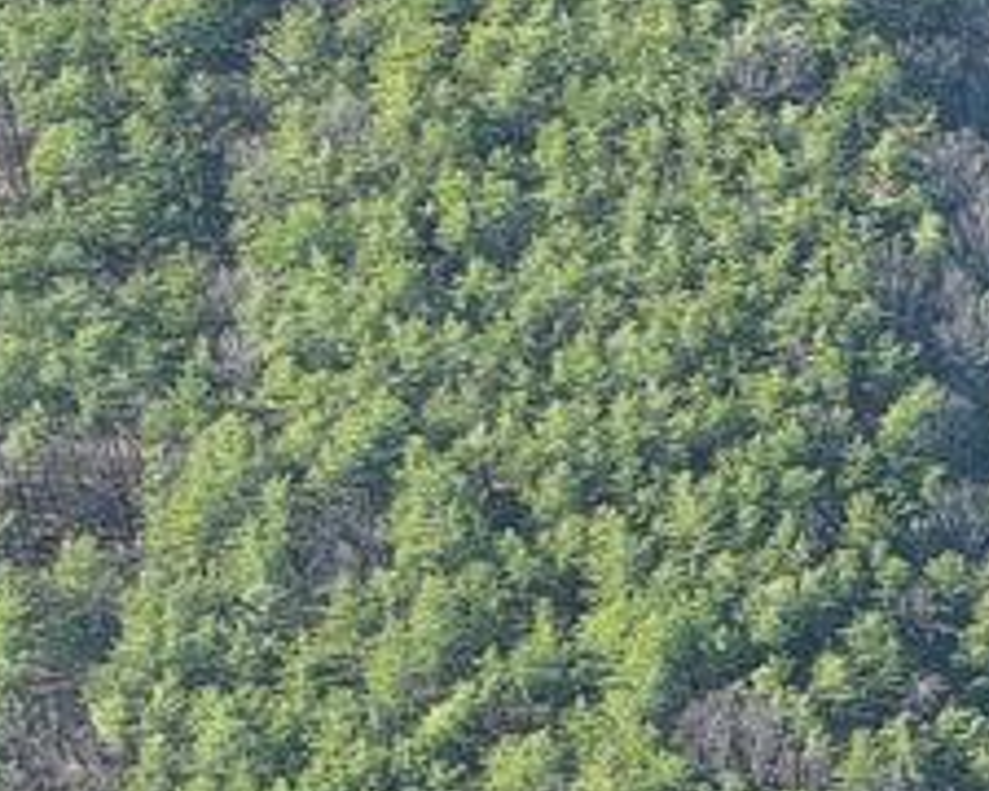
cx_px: 2607
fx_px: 7259
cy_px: 314
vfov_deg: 6.2
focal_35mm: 248
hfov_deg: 7.2
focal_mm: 10.57
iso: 100
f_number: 2.8
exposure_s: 1/185
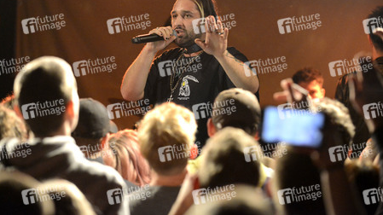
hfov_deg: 15.1
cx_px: 192
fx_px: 1441
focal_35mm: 142
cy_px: 88
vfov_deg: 8.5
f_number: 3.2
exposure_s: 1/250
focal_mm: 135
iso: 6400
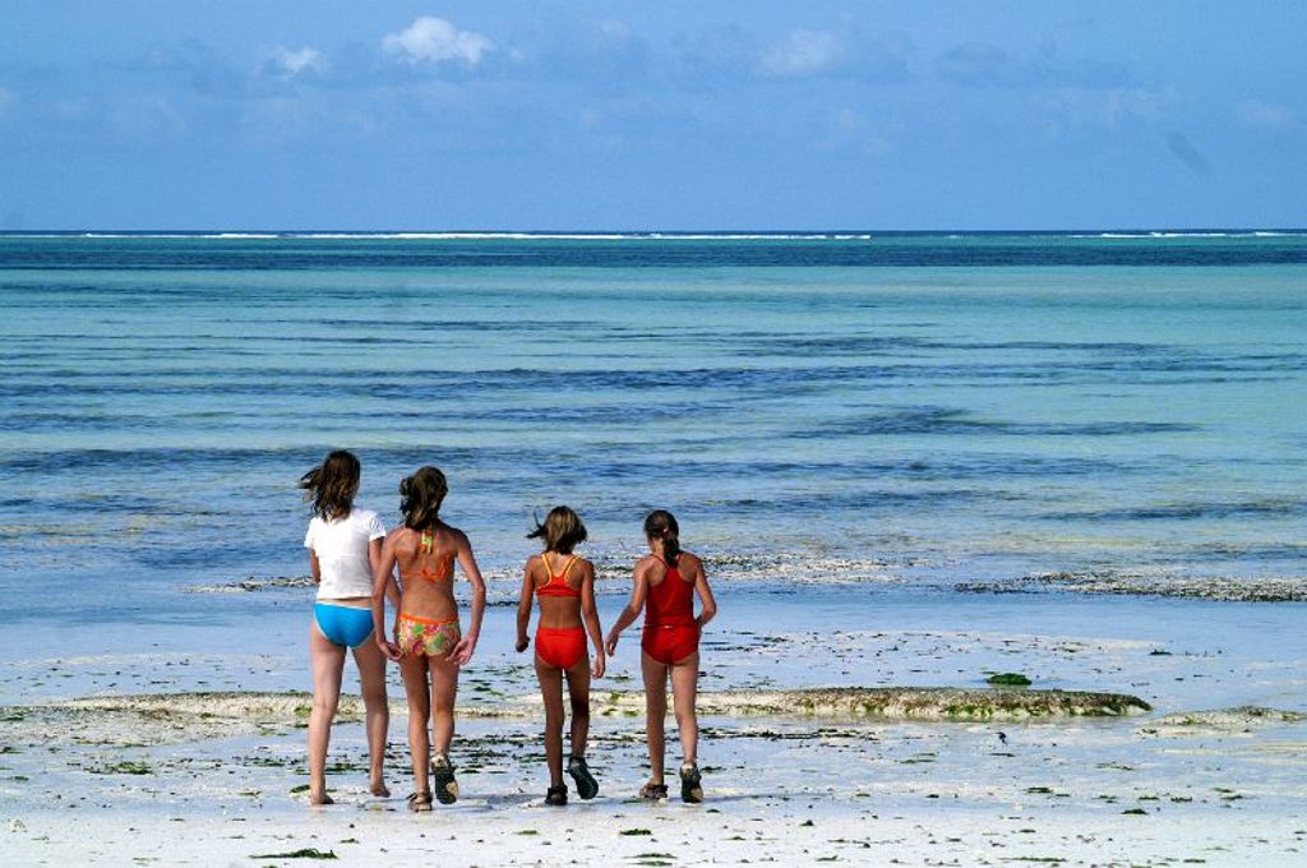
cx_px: 654
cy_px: 434
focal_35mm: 150
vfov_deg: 9.1
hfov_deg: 13.7
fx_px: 5439
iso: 100
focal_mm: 100
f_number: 8
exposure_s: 1/320
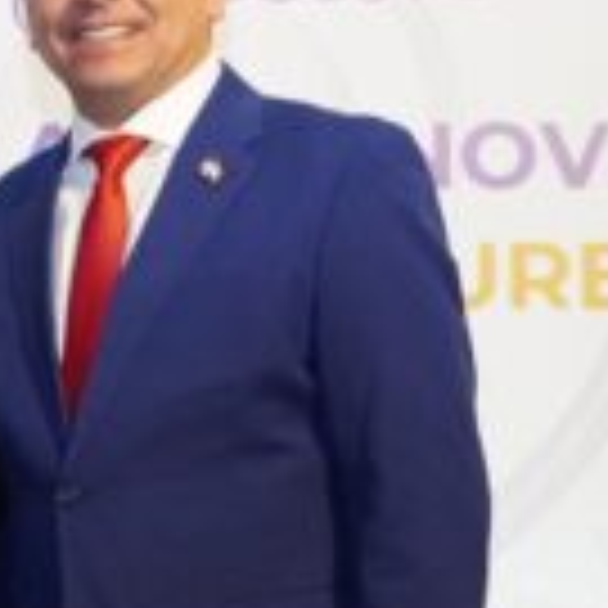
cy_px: 385
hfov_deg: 9.6
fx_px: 3451
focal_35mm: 174
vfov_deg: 10.1
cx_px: -426
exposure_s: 1/160
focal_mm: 35
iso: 4000
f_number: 6.3
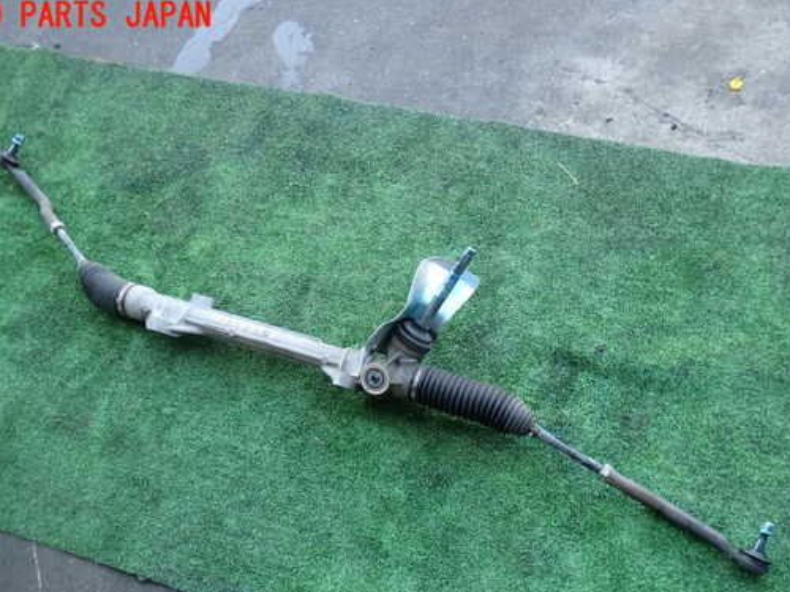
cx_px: 398
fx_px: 822
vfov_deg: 39.5
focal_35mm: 36
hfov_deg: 51.4
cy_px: 352
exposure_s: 1/125
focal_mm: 5.4
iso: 200
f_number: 2.3
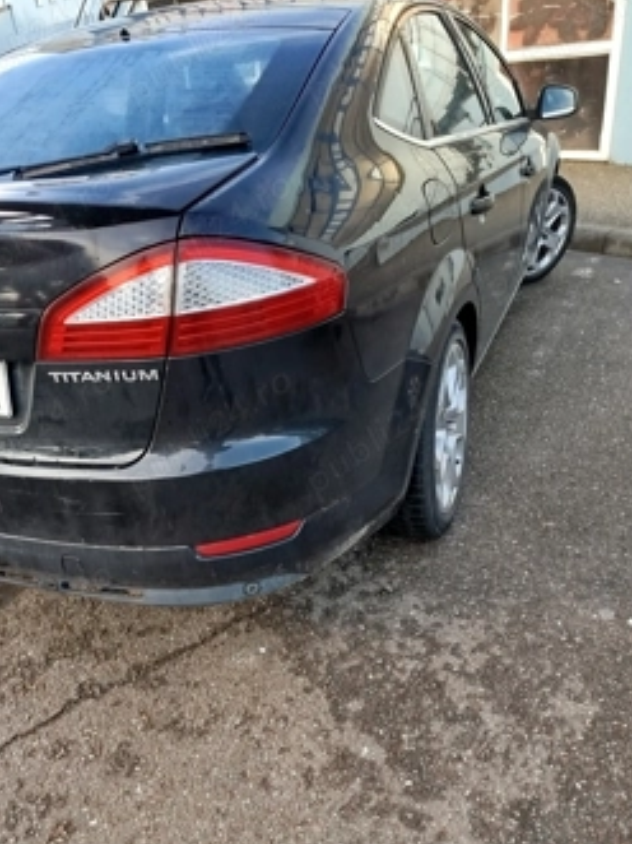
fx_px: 706
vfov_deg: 61.5
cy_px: 474
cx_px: 298
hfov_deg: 48.2
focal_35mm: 29
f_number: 1.7
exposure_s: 1/100
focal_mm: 5.31
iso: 50
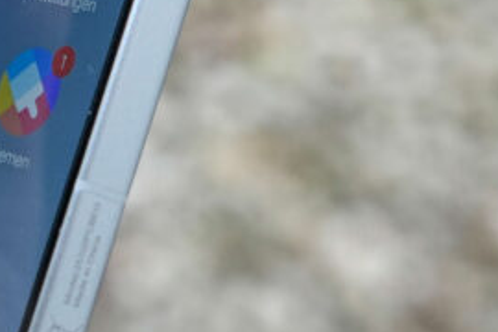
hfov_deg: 10.5
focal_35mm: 194
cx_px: 44
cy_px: -243
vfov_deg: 6.9
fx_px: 2683
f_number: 4
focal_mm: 36
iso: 800
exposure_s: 1/160
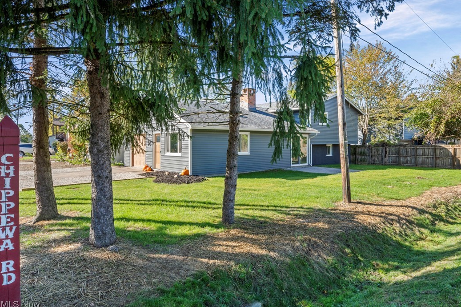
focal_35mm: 22
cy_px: 153
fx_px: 282
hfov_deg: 78.6
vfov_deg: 57.2
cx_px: 240
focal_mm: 21
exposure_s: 1/50
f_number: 9
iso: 250
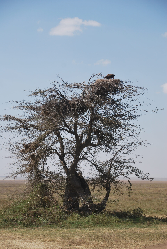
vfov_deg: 19.4
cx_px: 84
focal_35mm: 105
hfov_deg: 13.1
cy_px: 124
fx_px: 728
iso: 100
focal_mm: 70
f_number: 5.6
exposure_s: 1/500
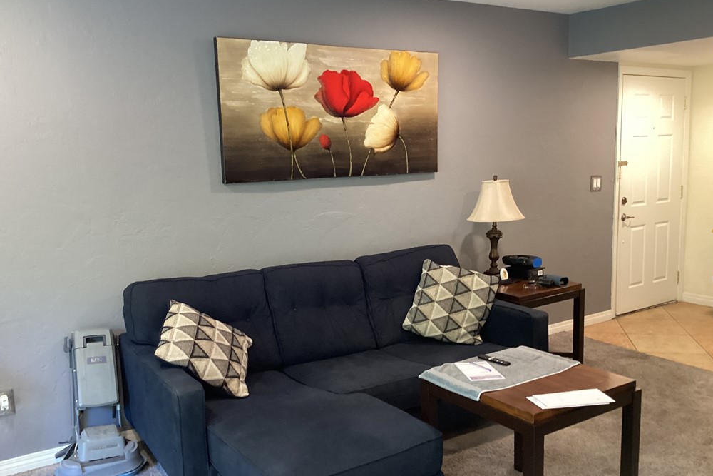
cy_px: 259
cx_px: 354
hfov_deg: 57.2
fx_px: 654
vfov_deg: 39.9
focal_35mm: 33
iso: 250
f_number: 2.4
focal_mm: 3.3
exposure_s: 1/33
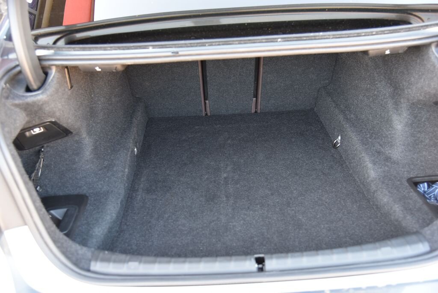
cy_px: 146
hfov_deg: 50.7
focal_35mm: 38
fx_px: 463
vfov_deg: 35.1
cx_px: 219
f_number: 4
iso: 500
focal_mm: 38
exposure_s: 1/40
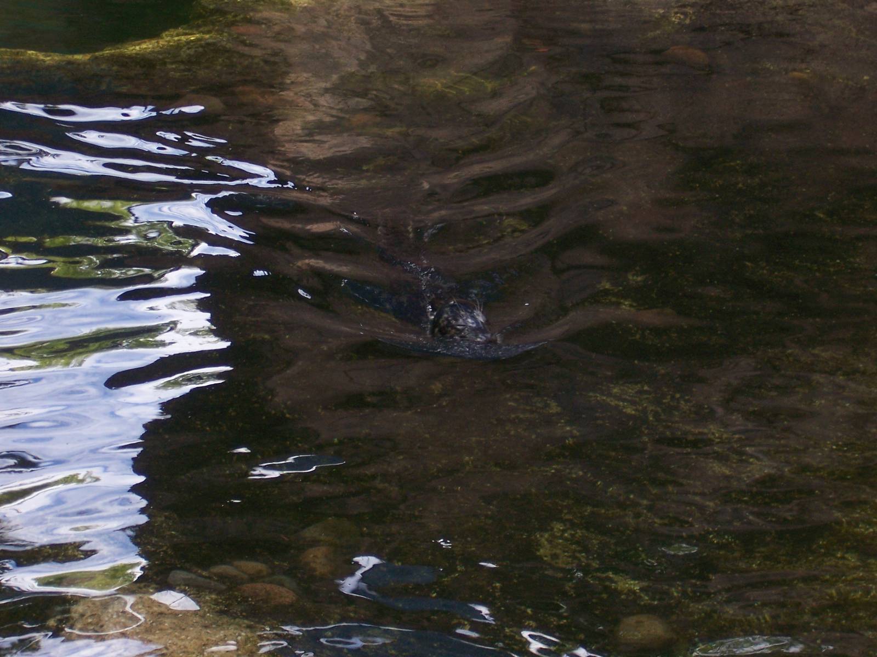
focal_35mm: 132
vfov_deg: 11.2
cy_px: 328
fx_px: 3344
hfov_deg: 14.9
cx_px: 438
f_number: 4.8
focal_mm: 22
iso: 140
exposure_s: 1/125
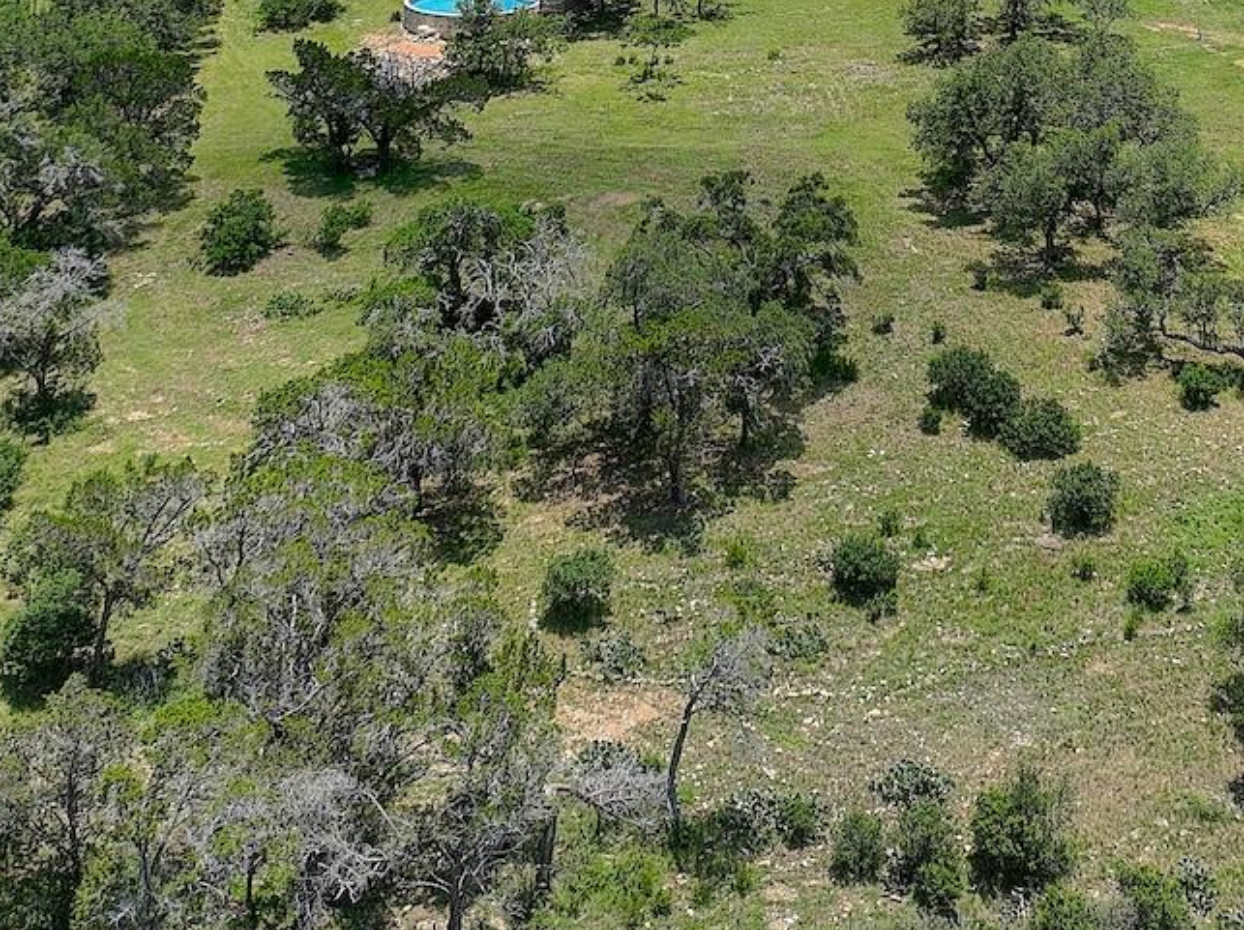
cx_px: 718
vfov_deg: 24.1
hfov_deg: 34.3
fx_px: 2011
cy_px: -131
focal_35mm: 56
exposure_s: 1/320
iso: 100
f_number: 2.8
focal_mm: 12.3
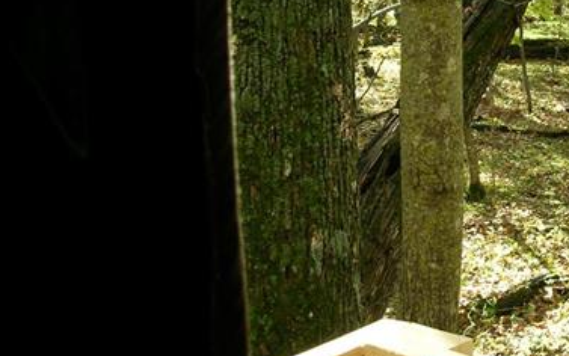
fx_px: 977
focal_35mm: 63
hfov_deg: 31.4
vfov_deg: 20.5
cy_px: 89
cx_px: 480
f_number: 3
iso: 50
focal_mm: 5.8
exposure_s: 1/39.8
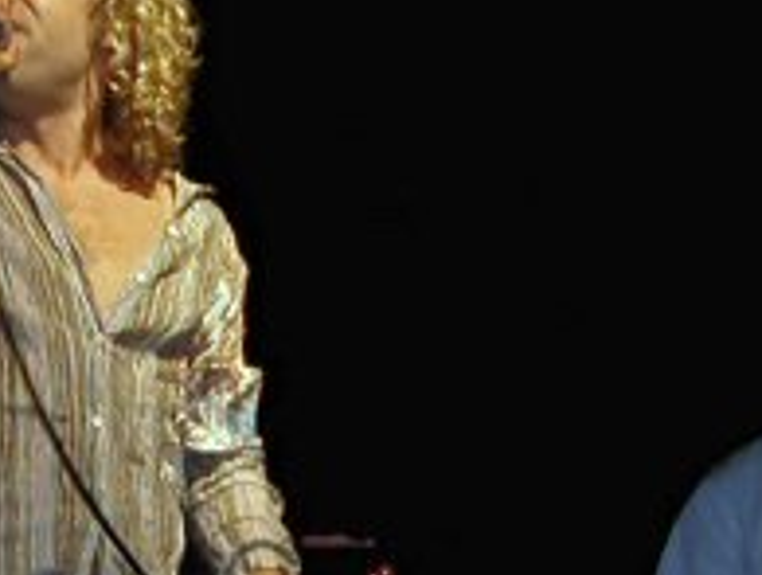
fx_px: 4190
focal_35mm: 190
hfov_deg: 10.4
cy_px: 583
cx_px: 211
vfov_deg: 7.8
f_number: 3.4
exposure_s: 1/59.9
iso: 200
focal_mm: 8.9
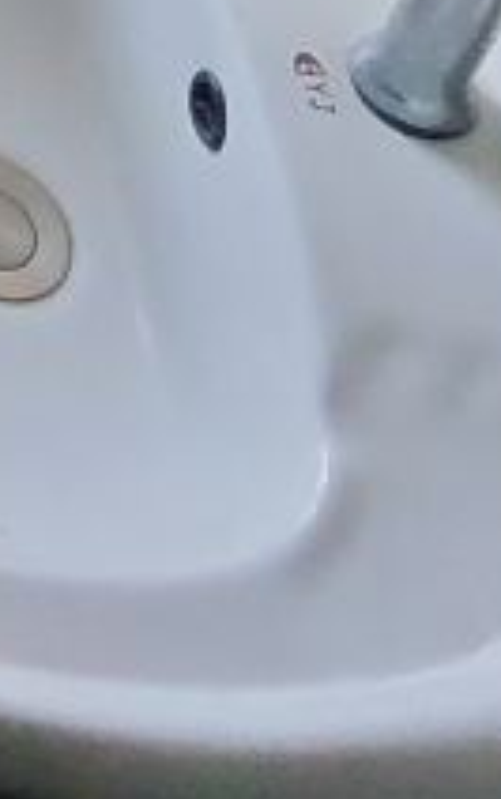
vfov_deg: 18.8
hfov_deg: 11.2
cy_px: -703
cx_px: -949
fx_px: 1743
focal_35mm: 80
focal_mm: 1.91
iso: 125
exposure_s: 1/50
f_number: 2.2
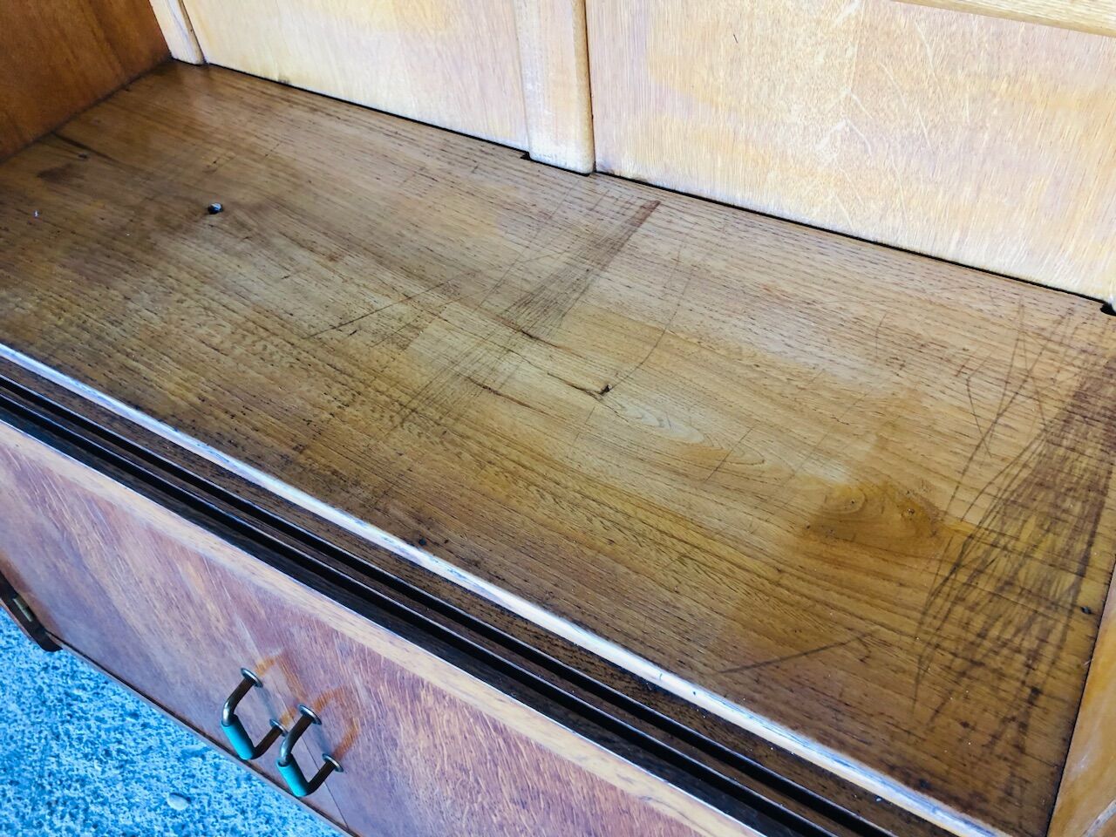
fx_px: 903
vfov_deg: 49.7
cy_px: 418
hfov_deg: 63.4
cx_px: 558
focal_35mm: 28
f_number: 1.8
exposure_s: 1/20
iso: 40
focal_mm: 3.99
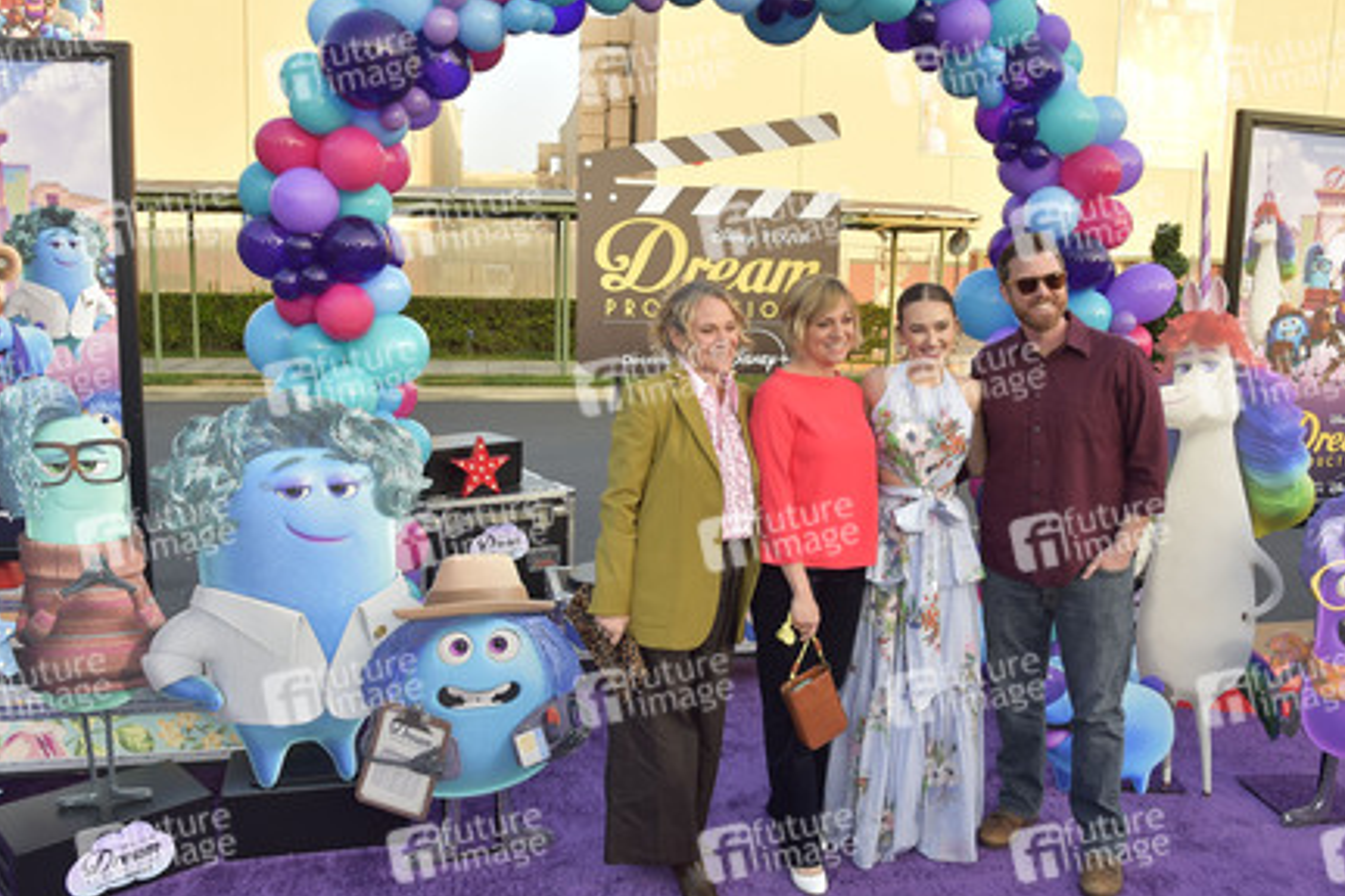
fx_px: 934
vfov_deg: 51.3
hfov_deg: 71.5
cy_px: 457
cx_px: 694
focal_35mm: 25
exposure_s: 1/250
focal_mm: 24
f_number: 6.3
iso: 640
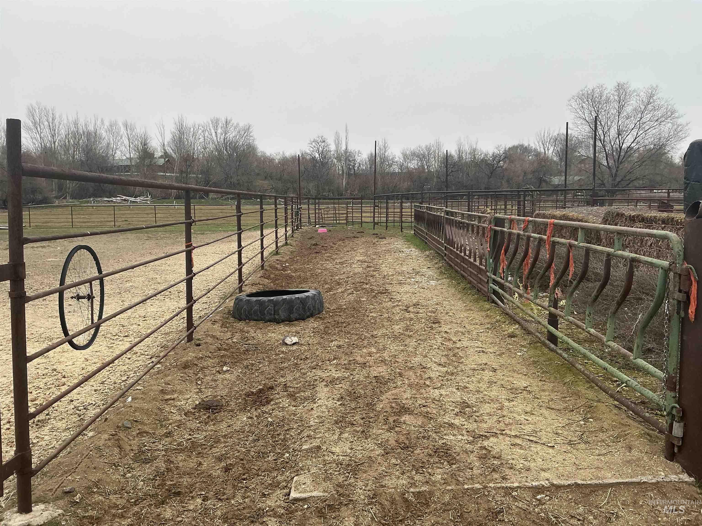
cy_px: 263
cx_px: 351
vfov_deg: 49.7
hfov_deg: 63.4
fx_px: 568
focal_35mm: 28
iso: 25
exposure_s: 1/351
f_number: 1.8
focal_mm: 3
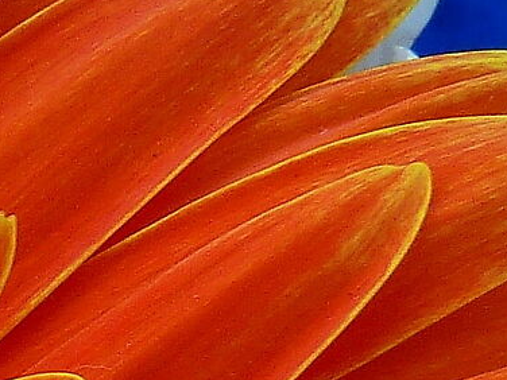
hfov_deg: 6.9
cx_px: -847
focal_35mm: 268
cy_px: 873
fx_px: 3925
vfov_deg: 5.4
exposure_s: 1/50
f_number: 3.7
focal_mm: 6.9
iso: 80
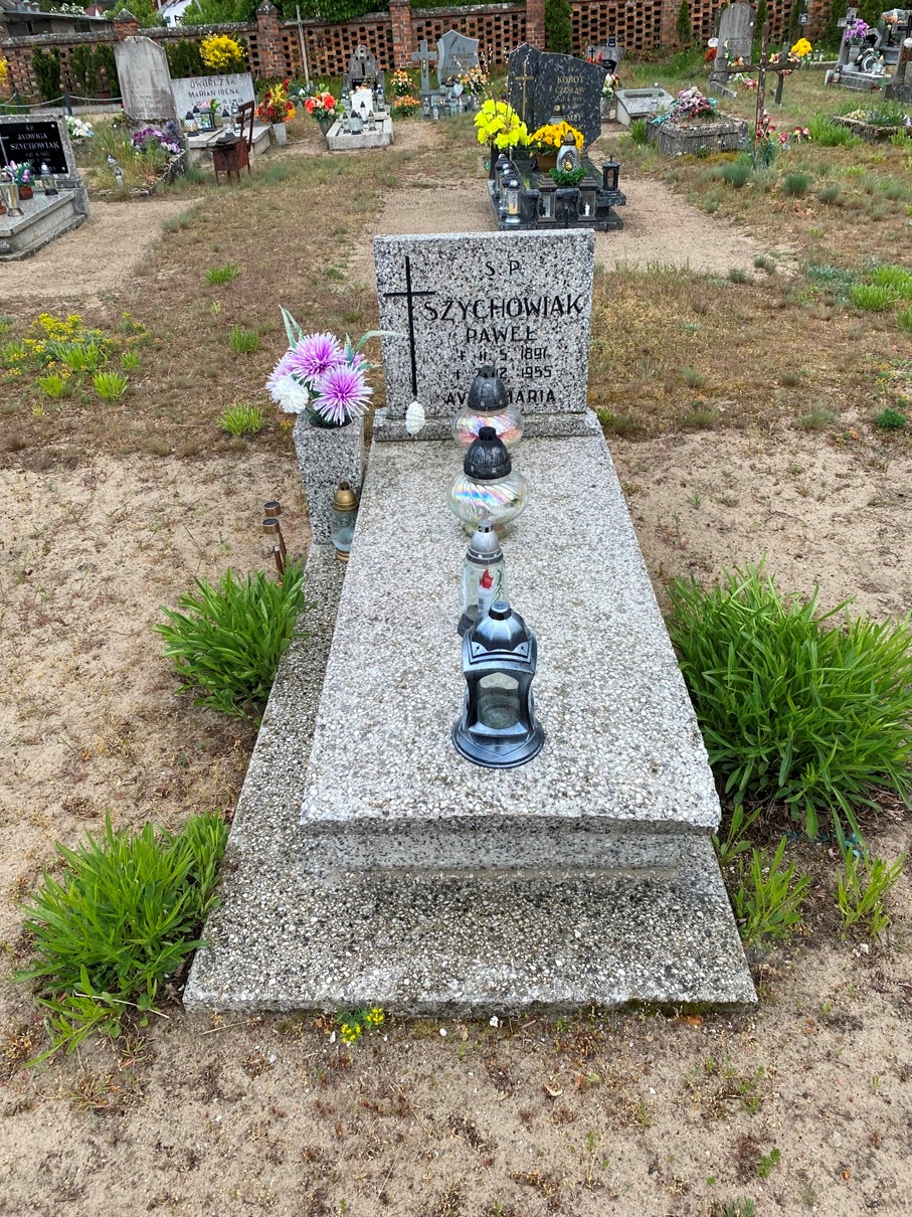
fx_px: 914
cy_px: 608
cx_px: 456
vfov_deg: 67.3
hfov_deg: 53.0
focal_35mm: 26
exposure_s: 1/927
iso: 32
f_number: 1.8
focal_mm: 4.25
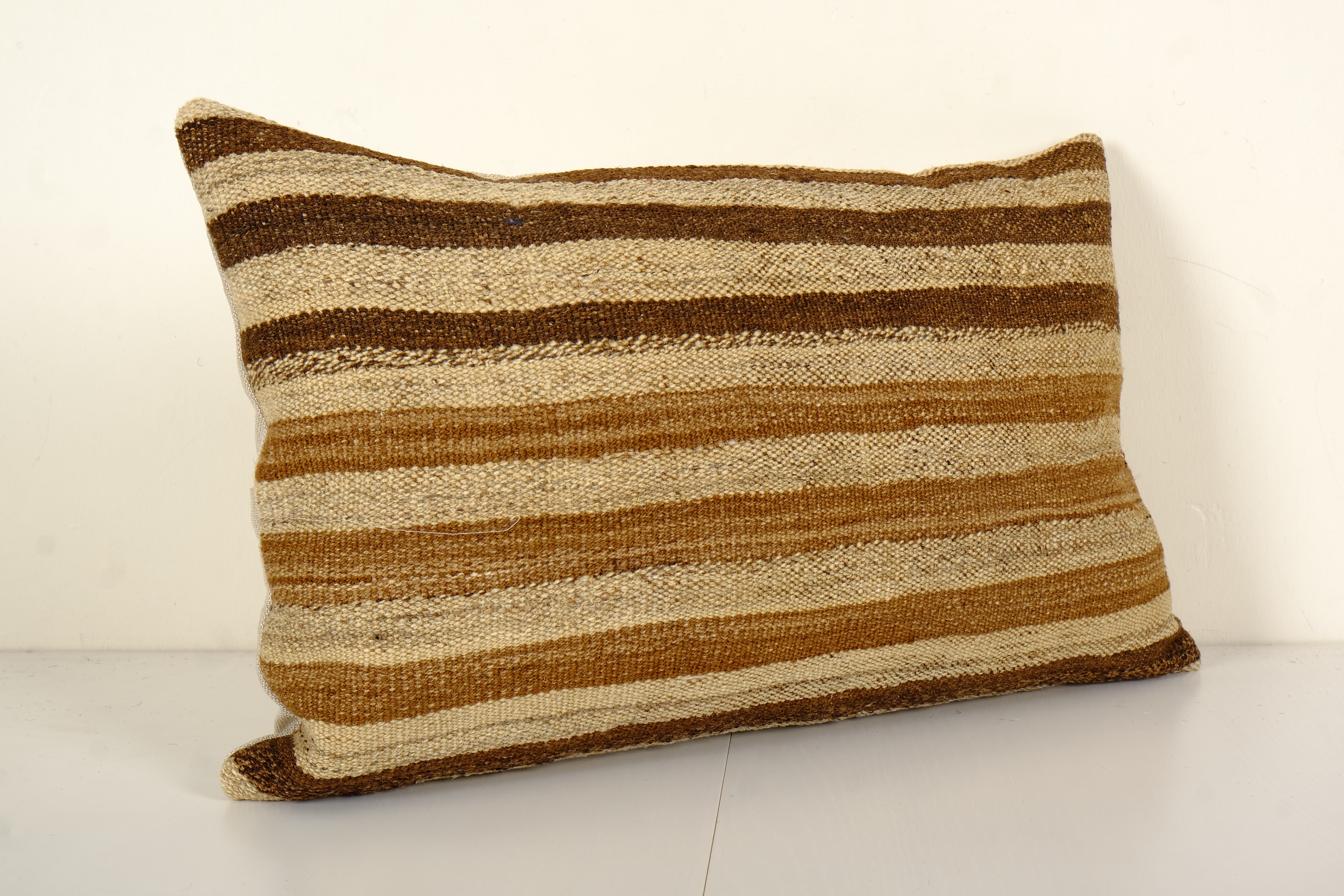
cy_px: 448
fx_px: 1904
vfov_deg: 26.5
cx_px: 672
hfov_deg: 38.9
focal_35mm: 51
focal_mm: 34.3
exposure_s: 1/160
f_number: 11
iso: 80
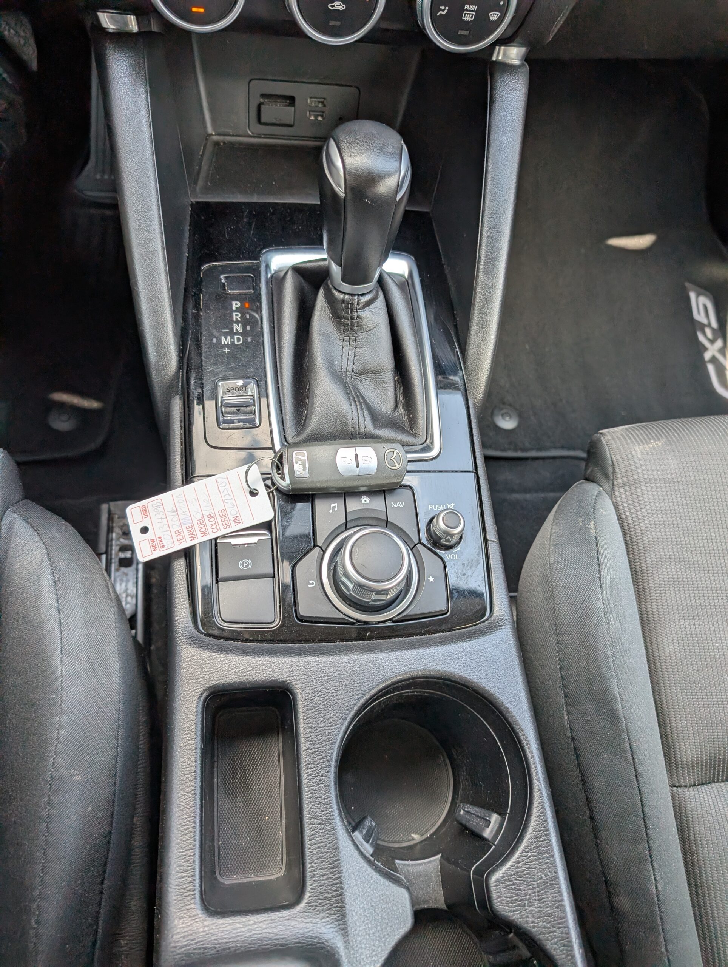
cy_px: 484
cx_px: 364
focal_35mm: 24
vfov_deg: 71.5
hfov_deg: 56.9
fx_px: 671
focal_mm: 6.9
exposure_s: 1/107
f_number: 1.68
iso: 22
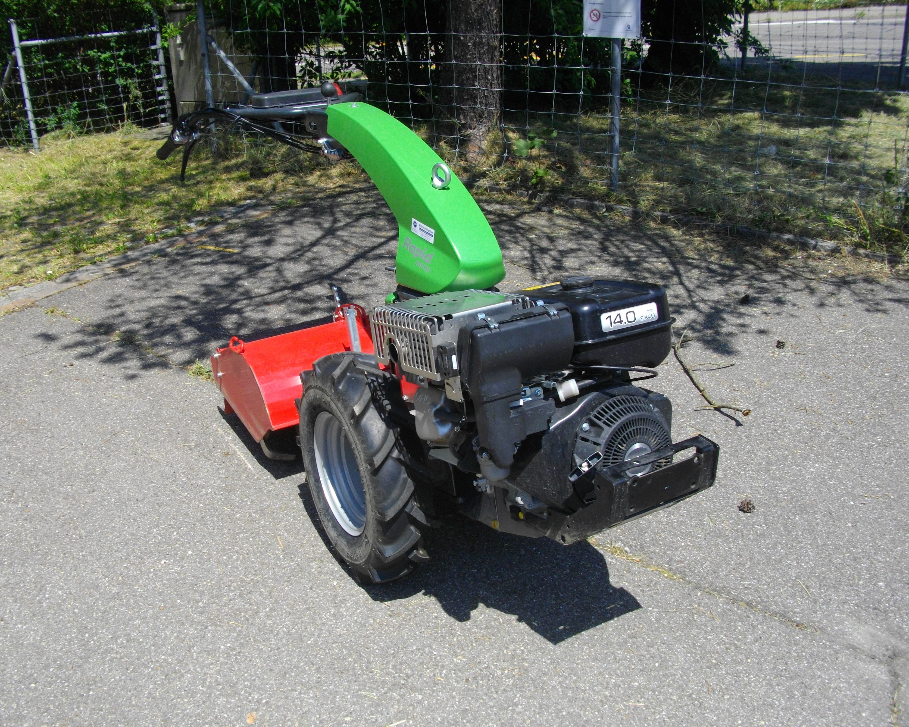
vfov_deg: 44.5
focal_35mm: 33
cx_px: 418
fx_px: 888
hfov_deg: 54.2
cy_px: 356
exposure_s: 1/125
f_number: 8.8
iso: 100
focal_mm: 5.7
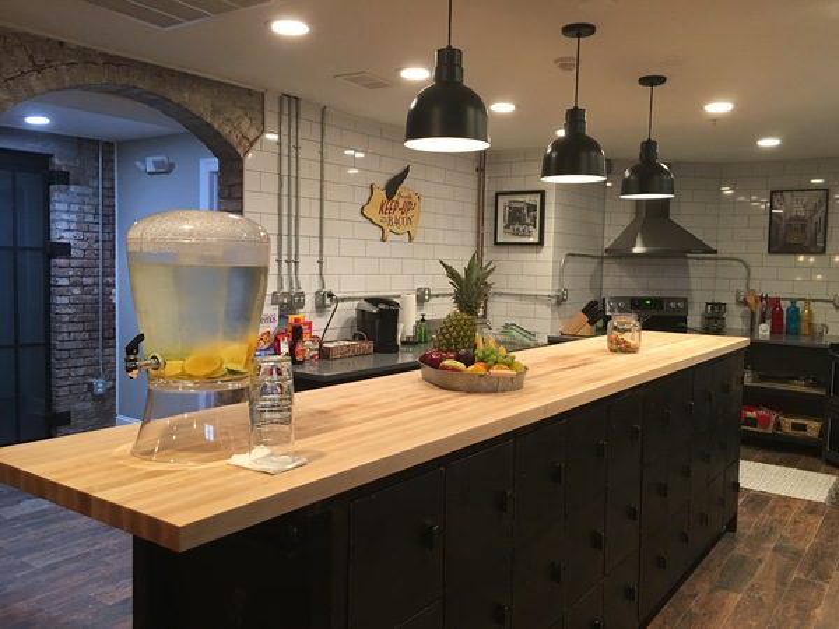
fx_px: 703
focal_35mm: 29
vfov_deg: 48.2
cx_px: 420
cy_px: 314
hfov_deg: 61.7
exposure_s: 1/15
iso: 64
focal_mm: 4.15
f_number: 2.2
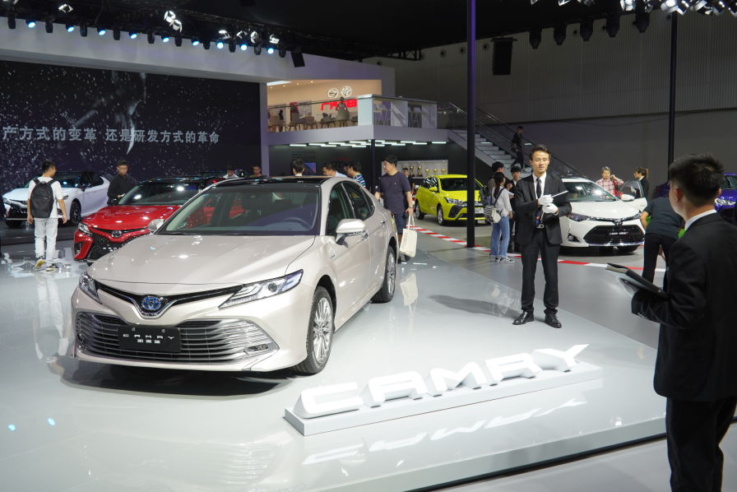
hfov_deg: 58.6
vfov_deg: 41.1
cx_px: 329
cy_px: 236
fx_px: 655
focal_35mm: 32
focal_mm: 28
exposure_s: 1/125
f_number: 5.6
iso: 400
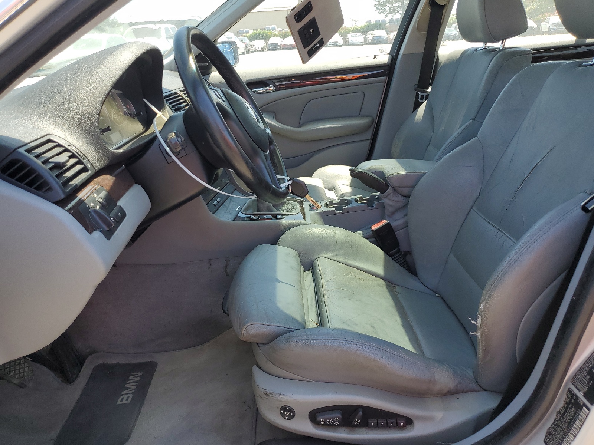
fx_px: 446
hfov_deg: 67.3
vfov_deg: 53.1
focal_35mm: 26
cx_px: 297
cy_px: 222
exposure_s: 1/556
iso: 50
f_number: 1.5
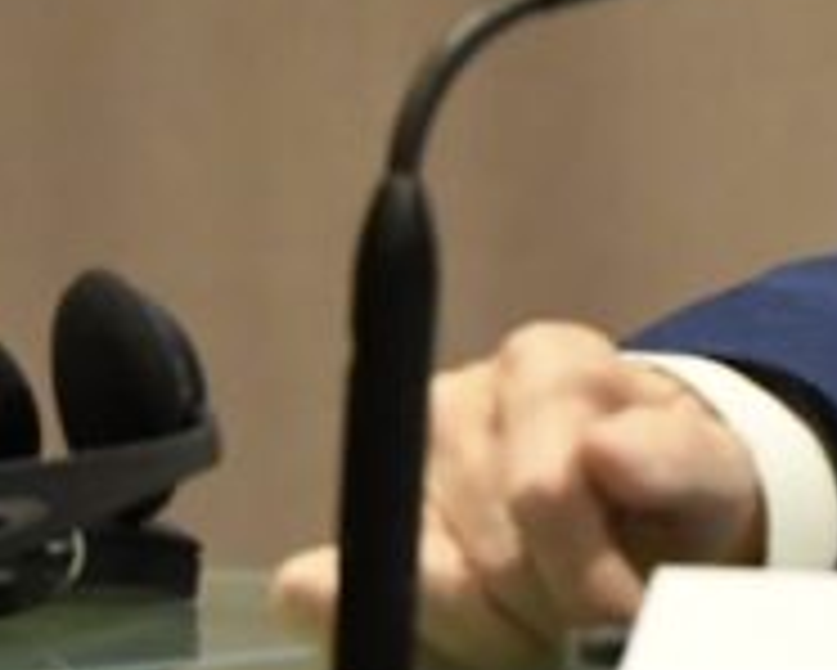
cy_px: -342
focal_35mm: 1077
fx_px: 26692
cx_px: 1652
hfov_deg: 1.8
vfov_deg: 1.4
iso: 2500
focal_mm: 185
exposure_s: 1/160
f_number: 3.5
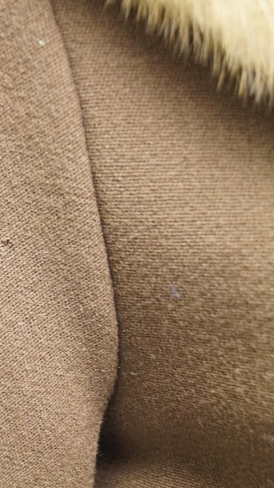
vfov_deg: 33.8
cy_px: 242
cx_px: 24
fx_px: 801
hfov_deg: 19.1
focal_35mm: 62
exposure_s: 1/40
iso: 3200
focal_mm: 26
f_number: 4.5
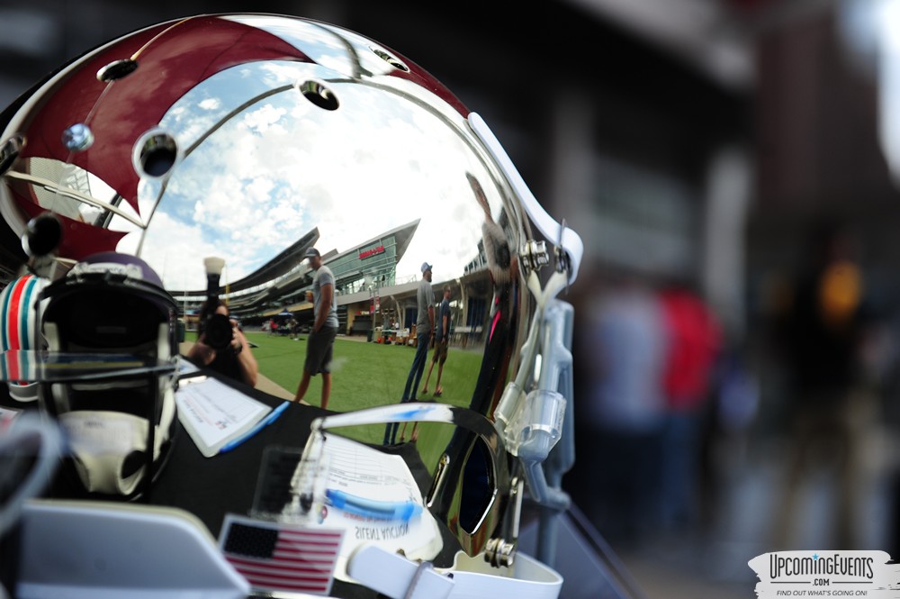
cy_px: 300
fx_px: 1749
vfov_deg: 19.4
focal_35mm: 70
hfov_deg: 28.9
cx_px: 450
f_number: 4
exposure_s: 1/2500
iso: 400
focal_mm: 70
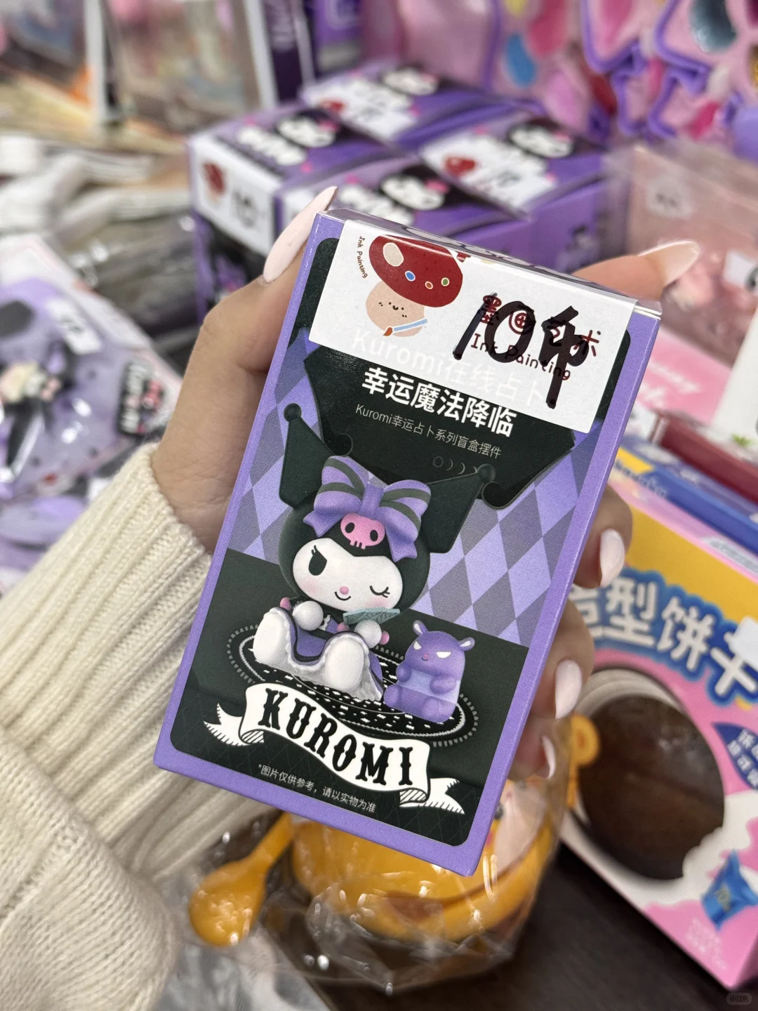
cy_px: 506
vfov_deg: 39.7
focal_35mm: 48
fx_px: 1401
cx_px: 379
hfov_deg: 30.3
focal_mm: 6.76
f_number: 1.78
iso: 80
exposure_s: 1/100
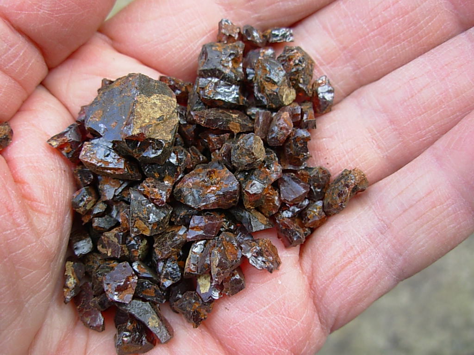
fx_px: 520
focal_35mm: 38
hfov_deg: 49.0
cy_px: 178
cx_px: 237
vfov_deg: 37.7
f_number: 2.9
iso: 50
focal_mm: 6.3
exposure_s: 1/166
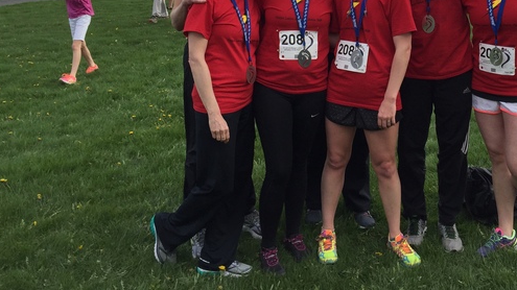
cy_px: 10
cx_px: 347
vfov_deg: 24.9
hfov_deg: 43.9
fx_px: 630
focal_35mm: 46
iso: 32
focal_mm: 4.15
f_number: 2.2
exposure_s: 1/807
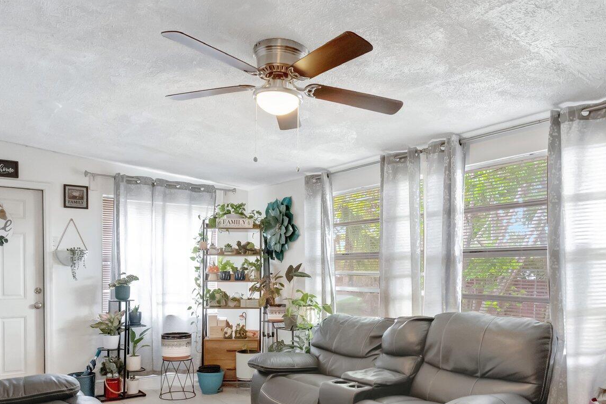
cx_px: 297
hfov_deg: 67.4
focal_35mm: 27
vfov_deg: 47.0
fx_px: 455
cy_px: 275
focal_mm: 10
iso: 7200
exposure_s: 1/15
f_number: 8
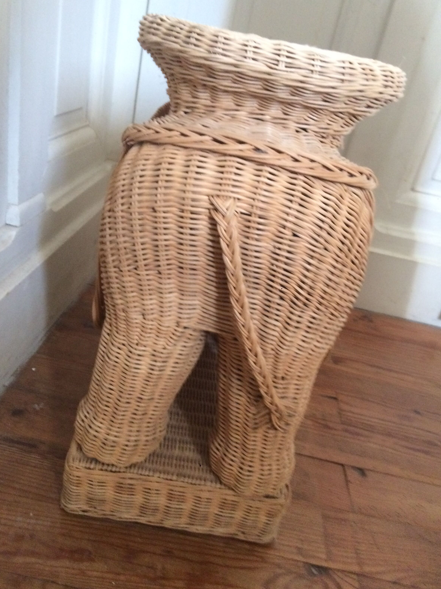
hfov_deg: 46.8
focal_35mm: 30
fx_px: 510
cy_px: 287
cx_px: 215
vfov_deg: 60.0
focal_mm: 4.15
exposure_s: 1/20
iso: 320
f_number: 2.2
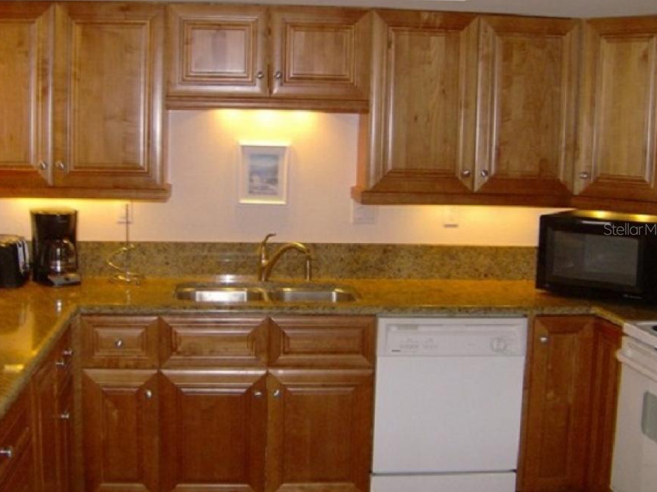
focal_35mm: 42
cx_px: 291
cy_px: 229
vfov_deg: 34.3
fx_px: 797
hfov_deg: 44.7
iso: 200
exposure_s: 1/60
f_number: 2.8
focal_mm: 6
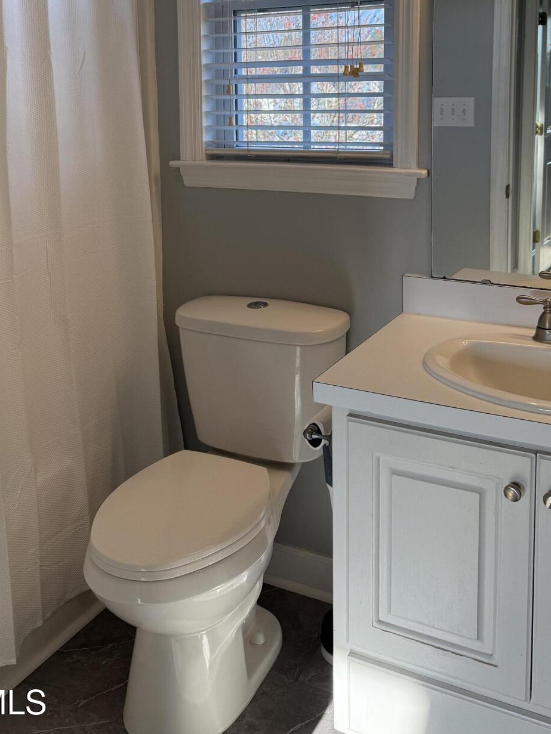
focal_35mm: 39
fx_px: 828
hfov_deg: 36.8
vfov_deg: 45.7
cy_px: 161
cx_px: 239
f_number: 1.78
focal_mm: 6.76
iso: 100
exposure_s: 1/370
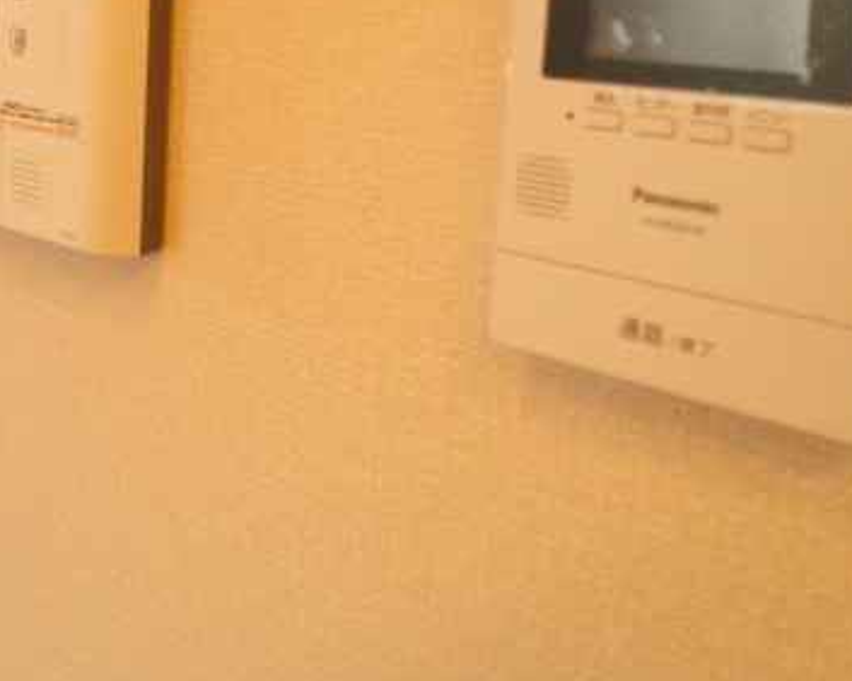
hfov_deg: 40.0
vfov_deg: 31.8
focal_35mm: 46
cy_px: 126
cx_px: 304
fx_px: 1159
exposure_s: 1/30
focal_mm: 4.7
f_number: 2.8
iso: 100
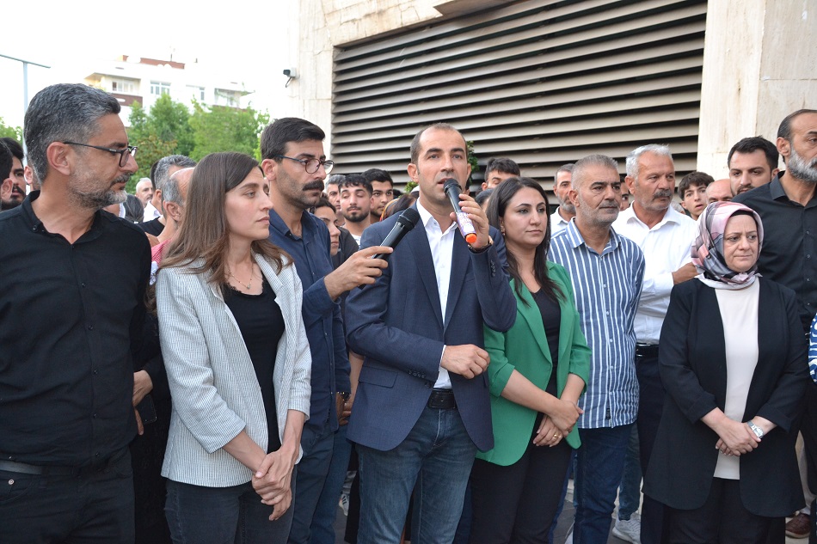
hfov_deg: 49.6
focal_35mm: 39
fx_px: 885
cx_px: 408
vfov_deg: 34.2
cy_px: 272
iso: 720
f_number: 3.8
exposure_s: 1/60
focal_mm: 26
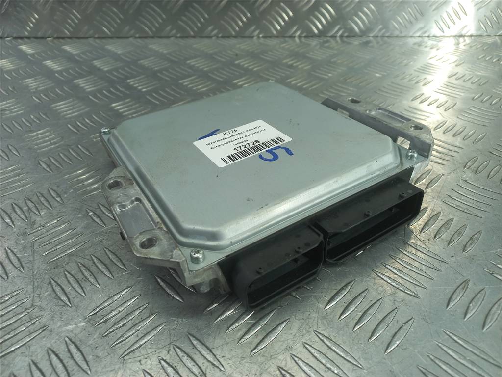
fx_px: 363
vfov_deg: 54.9
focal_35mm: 25
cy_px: 188
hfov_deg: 69.4
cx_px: 251
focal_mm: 4.6
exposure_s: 1/50
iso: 50
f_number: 1.8
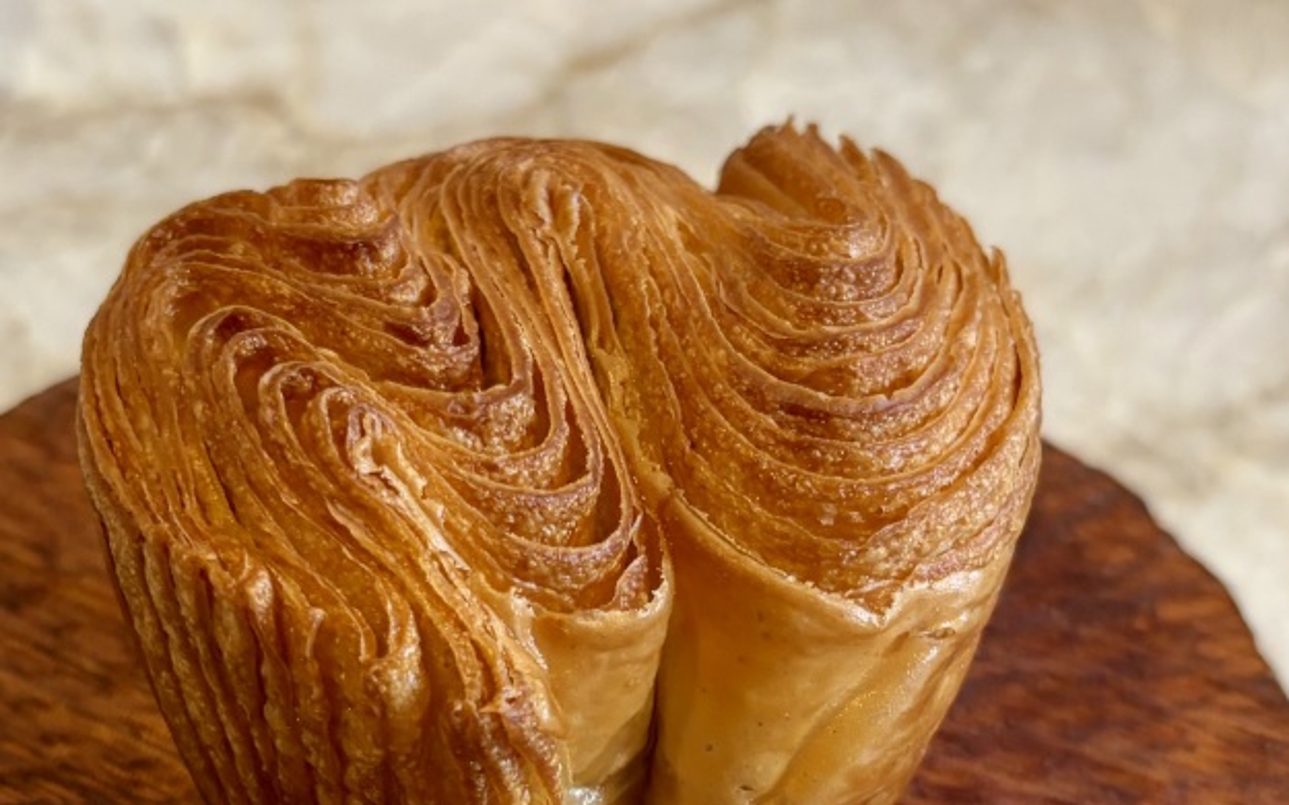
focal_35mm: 63
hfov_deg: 32.4
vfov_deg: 20.0
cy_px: 783
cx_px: 516
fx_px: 2212
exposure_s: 1/50
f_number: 1.6
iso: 160
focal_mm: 5.96
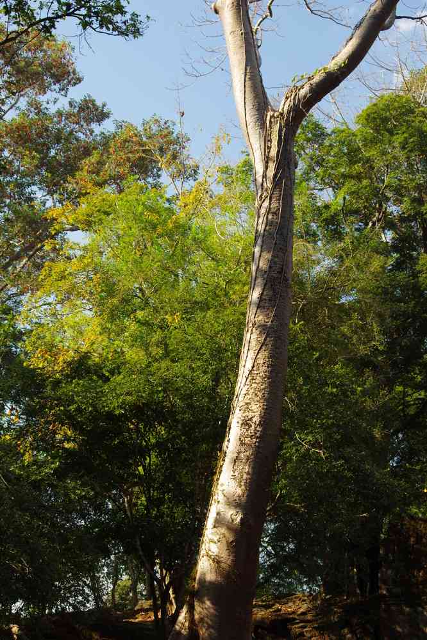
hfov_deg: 16.6
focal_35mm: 82
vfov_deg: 24.6
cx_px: 214
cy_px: 320
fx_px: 1468
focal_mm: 55
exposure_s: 1/100
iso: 200
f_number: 6.3
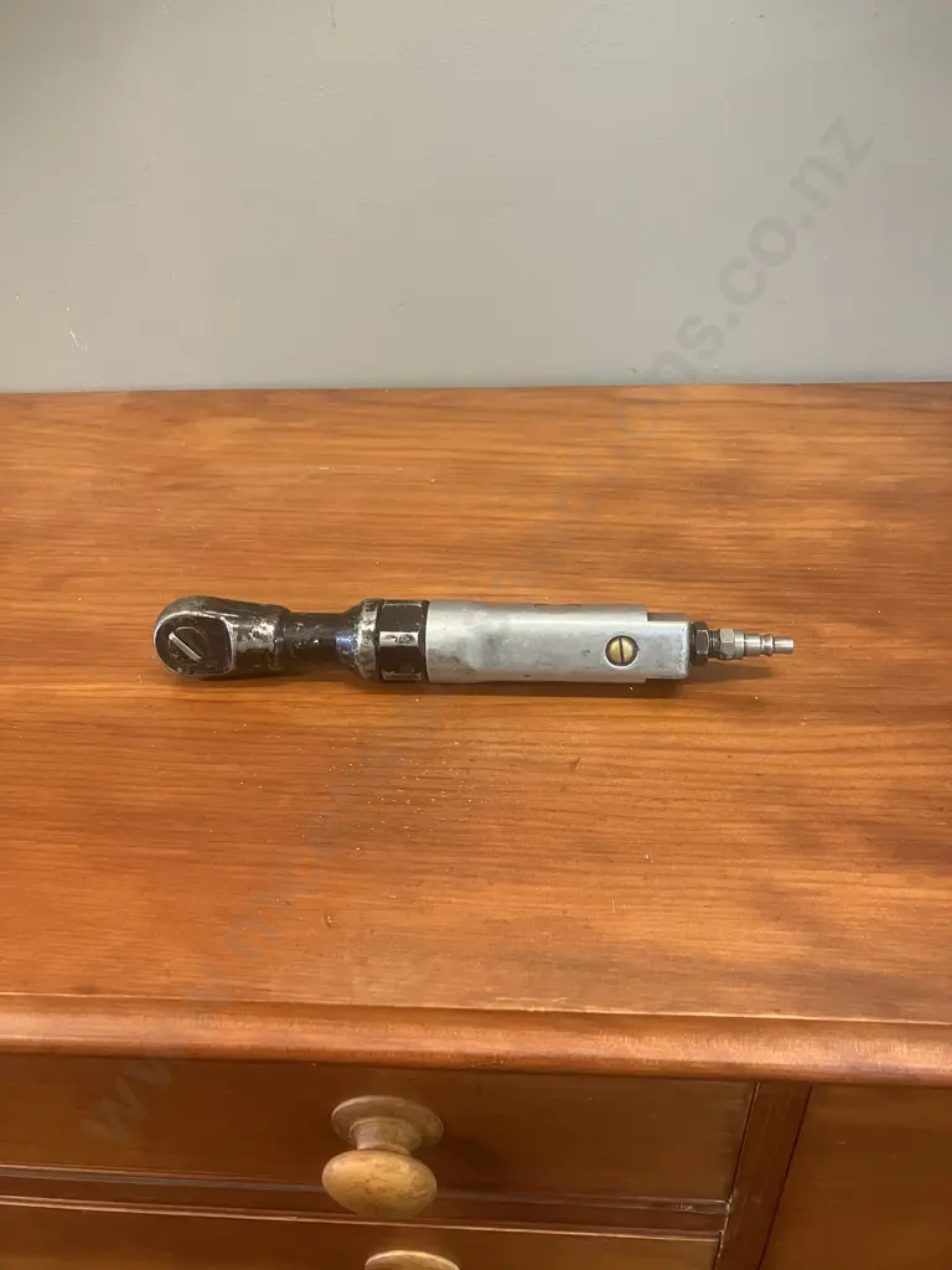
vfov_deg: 63.4
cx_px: 476
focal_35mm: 28
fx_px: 1027
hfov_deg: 49.7
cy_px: 635
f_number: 1.8
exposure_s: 1/50
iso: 250
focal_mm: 3.99
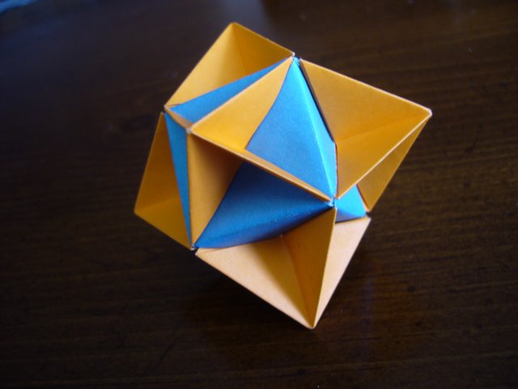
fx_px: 524
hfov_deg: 52.6
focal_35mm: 35
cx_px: 259
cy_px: 194
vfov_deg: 40.7
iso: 125
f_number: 2.8
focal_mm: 5.8
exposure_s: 1/15
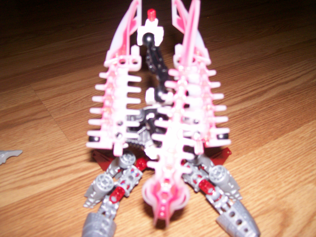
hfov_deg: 51.4
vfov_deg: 39.7
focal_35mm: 36
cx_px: 158
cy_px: 118
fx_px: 329
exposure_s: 1/64
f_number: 2.7
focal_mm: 6
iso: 140
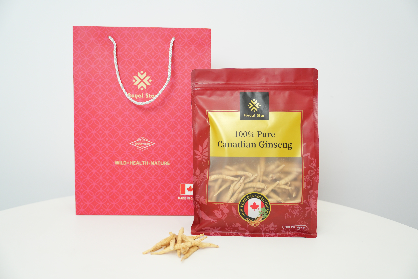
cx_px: 209
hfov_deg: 57.2
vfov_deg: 40.0
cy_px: 140
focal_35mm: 33
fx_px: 383
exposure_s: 1/200
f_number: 2.8
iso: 800
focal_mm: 33
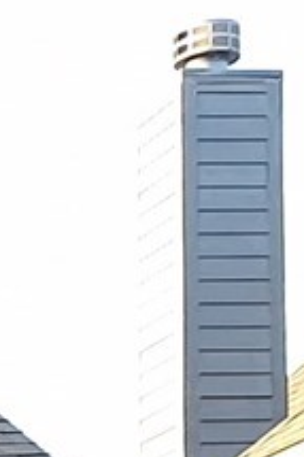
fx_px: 2892
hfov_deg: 4.5
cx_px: -1499
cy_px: 1101
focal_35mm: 228
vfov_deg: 8.3
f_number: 1.8
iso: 50
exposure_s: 1/120
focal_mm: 5.54
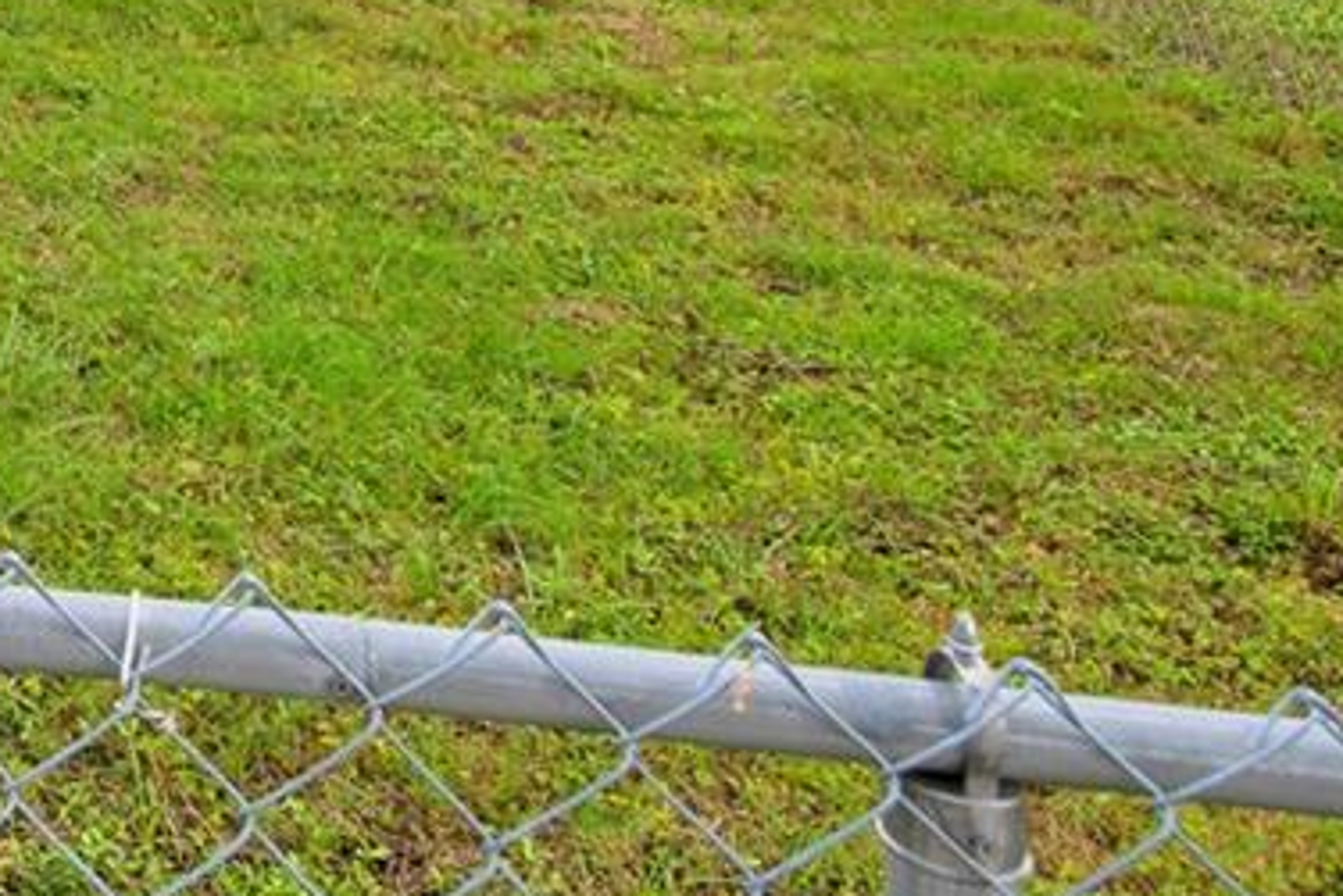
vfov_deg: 16.4
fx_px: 2538
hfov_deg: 20.2
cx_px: -1132
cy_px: -775
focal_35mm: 68
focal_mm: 16
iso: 100
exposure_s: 1/125
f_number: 9
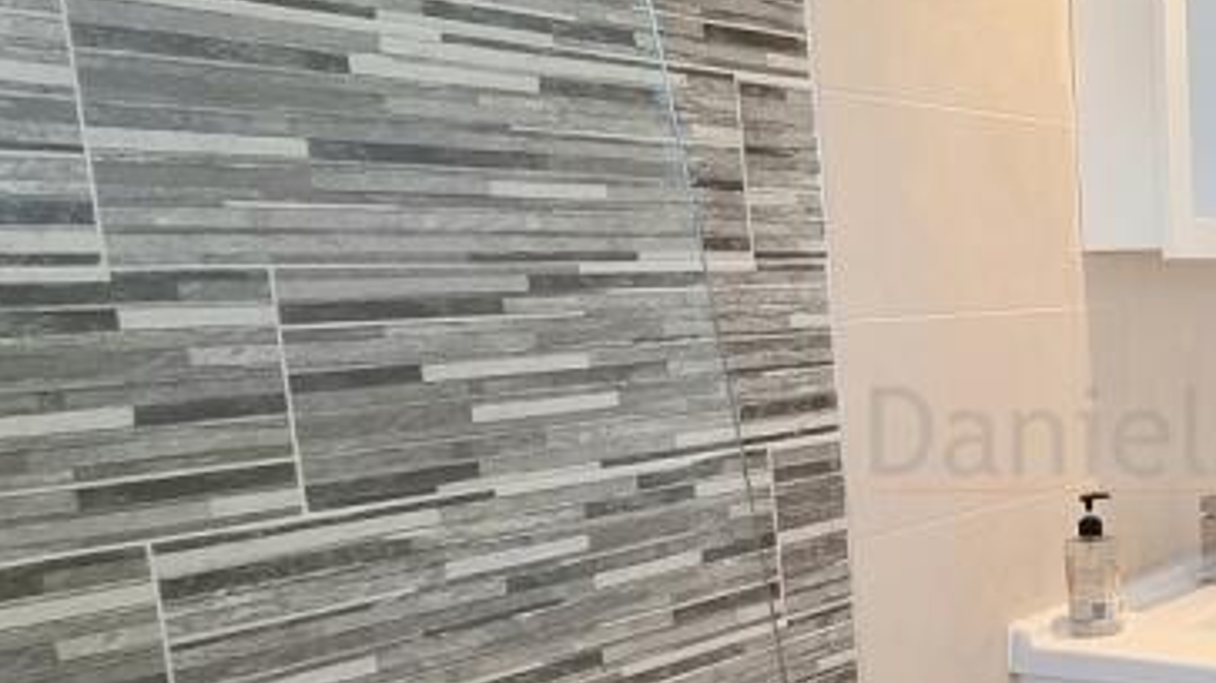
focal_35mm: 40
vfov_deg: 29.5
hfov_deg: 42.0
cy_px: 459
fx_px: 1289
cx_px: 1276
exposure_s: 1/60.2
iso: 160
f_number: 2.2
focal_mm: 2.2
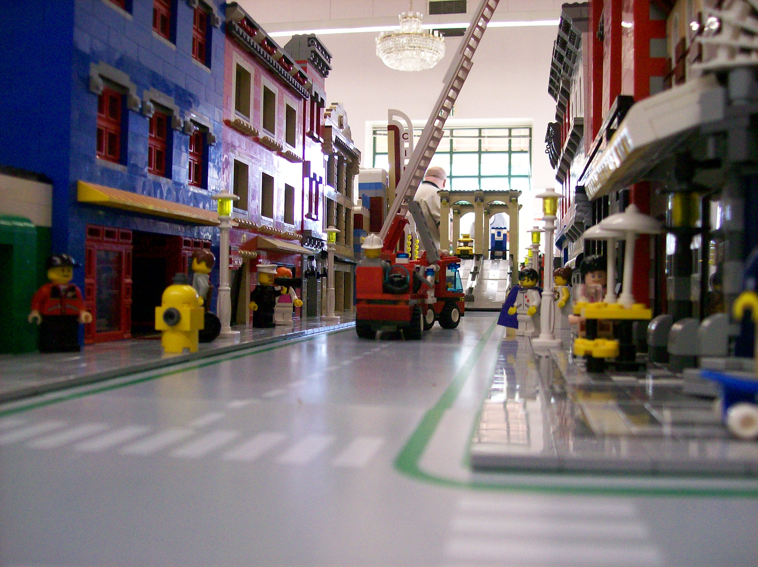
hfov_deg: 51.4
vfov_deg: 39.6
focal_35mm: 36
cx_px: 379
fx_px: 788
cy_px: 284
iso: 160
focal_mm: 6
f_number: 2.7
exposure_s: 1/28.4
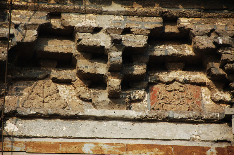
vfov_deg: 4.6
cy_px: 78
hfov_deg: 6.9
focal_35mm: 300
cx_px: 117
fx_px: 1947
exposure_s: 1/800
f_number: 6.3
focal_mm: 200
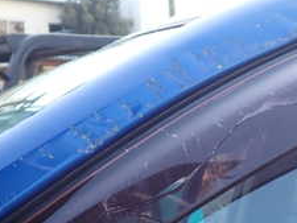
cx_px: 133
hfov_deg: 24.4
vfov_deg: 18.4
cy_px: 161
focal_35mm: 80
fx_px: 687
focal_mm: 5.4
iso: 100
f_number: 2.3
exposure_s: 1/125
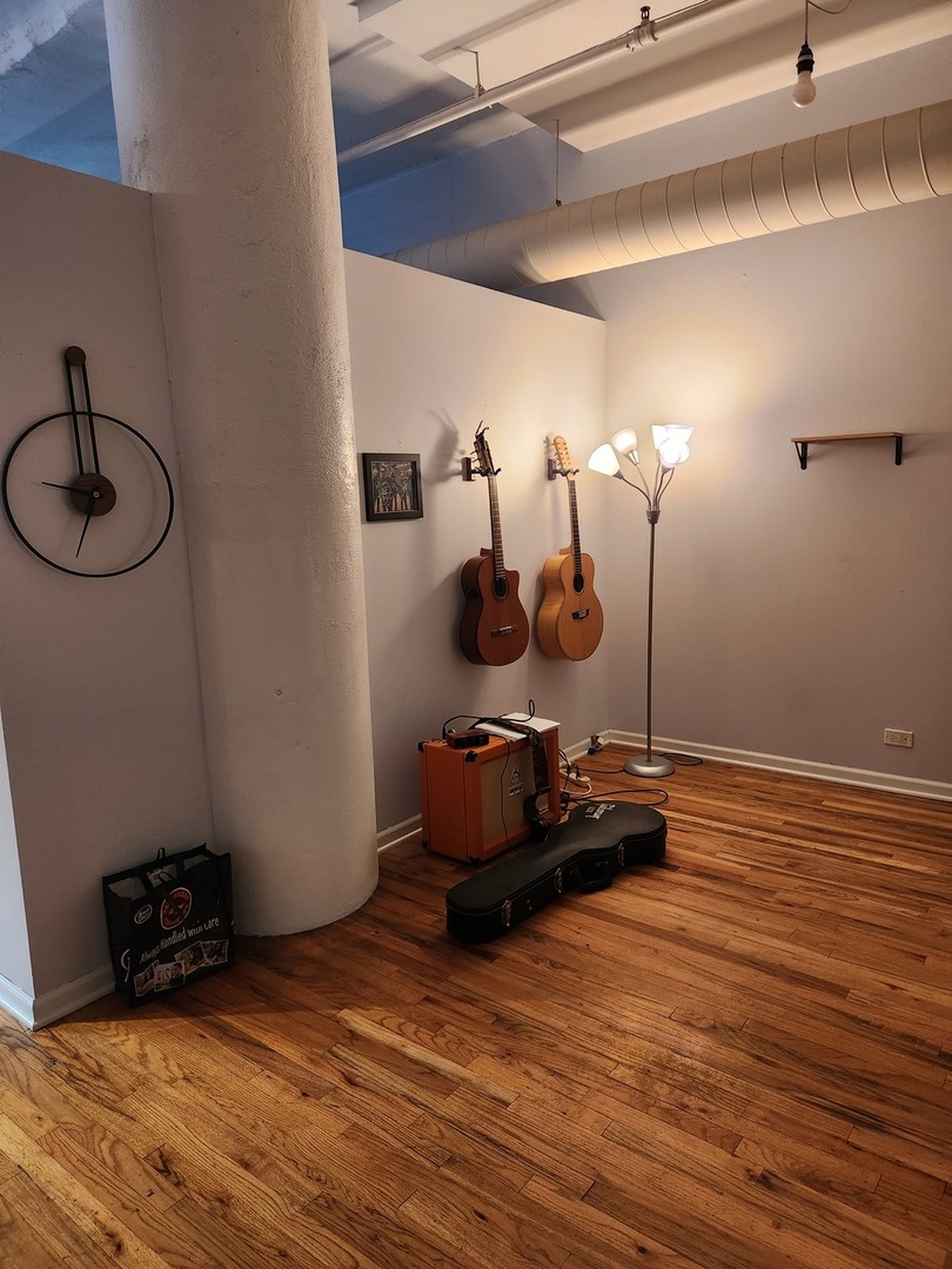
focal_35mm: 23
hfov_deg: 58.9
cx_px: 476
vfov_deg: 73.9
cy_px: 634
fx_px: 843
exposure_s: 1/120
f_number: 1.8
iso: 320
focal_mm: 5.4
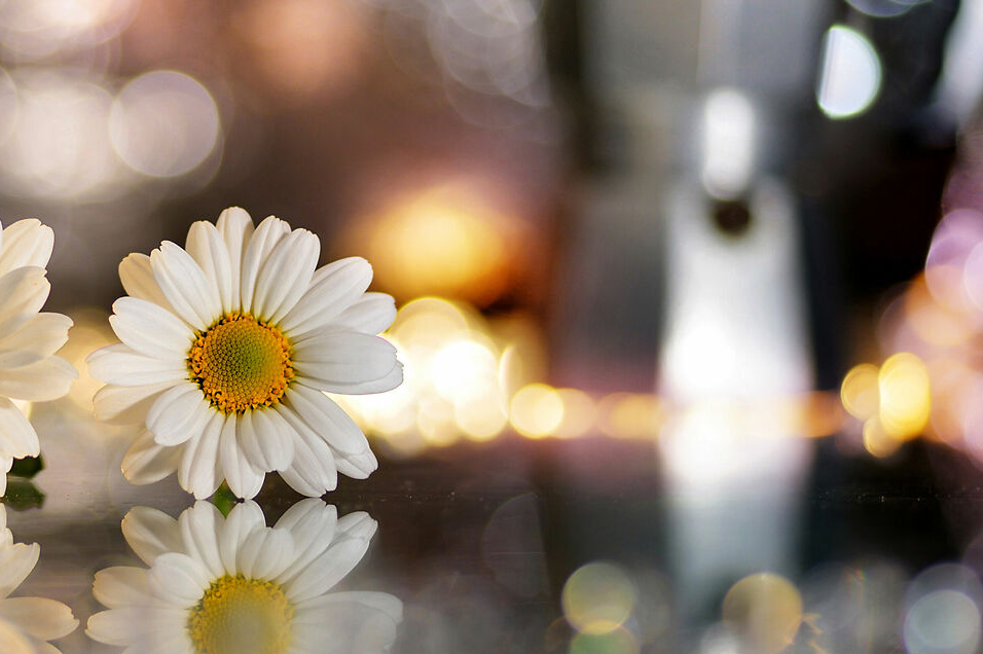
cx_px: 120
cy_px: 402
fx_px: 3220
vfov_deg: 11.6
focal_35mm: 118
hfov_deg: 17.1
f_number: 4
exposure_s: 1/60
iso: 100
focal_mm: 47
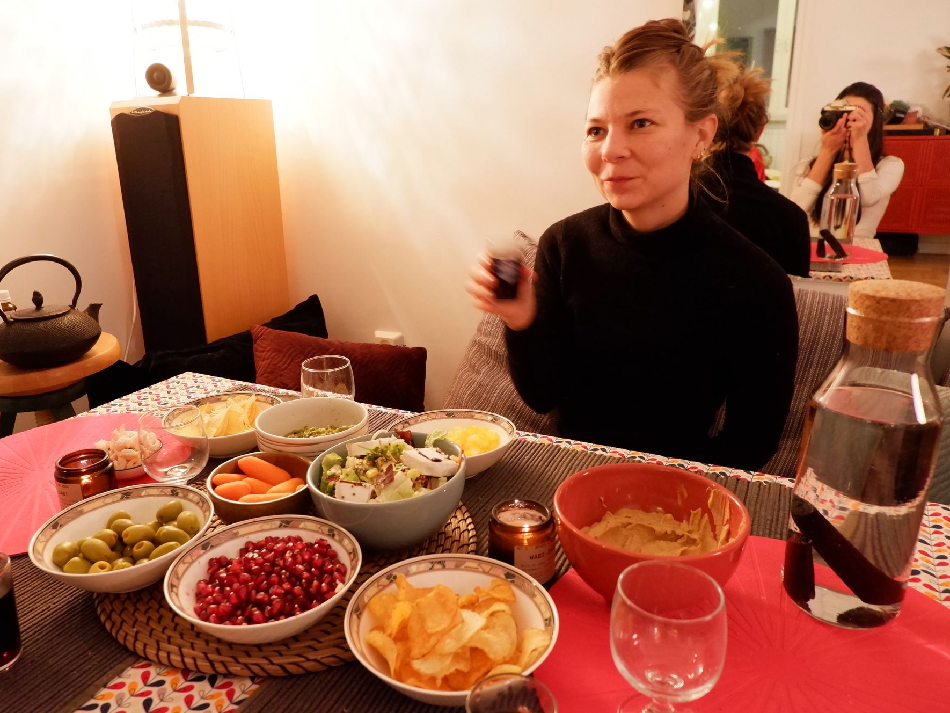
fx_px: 686
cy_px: 355
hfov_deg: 69.1
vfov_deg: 54.9
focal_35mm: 25
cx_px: 415
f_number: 4
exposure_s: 1/8.5
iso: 3200
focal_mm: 15
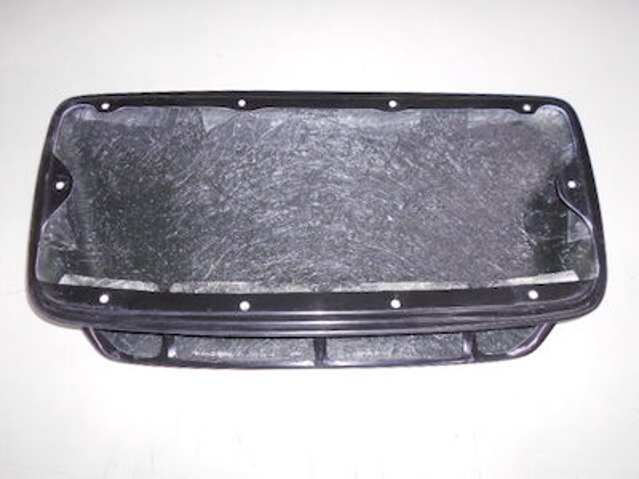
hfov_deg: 67.3
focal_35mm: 26
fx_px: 480
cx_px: 320
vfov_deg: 53.1
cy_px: 240
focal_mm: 4.6
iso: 200
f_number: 3.2
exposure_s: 1/25
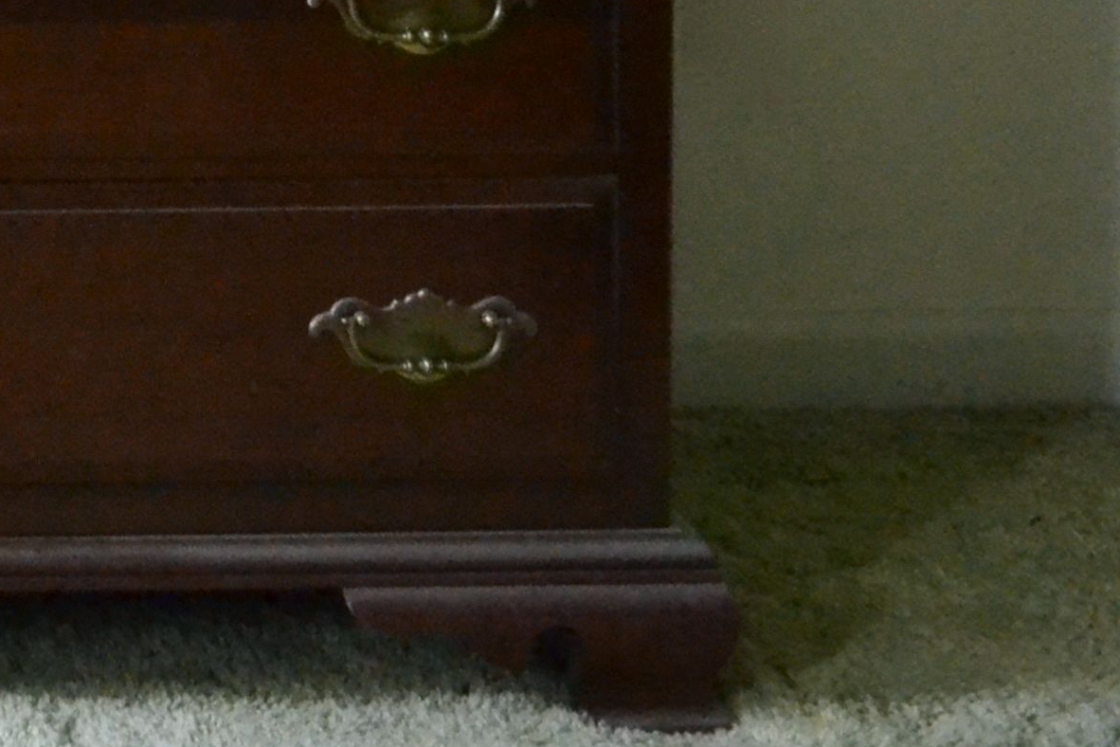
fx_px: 3640
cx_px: -497
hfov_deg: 16.2
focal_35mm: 117
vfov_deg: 10.9
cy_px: -620
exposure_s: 1/30
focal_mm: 20
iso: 3200
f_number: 4.5
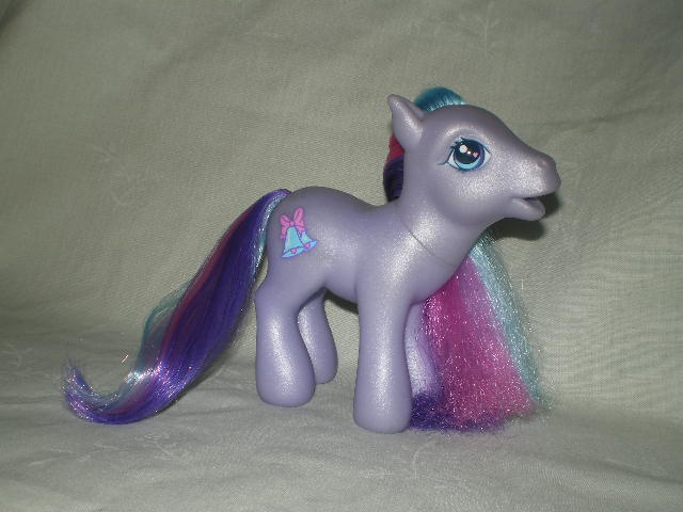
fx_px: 750
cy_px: 256
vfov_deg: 37.7
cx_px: 342
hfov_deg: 49.0
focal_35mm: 38
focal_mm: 6.3
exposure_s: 1/30
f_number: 4.6
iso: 64
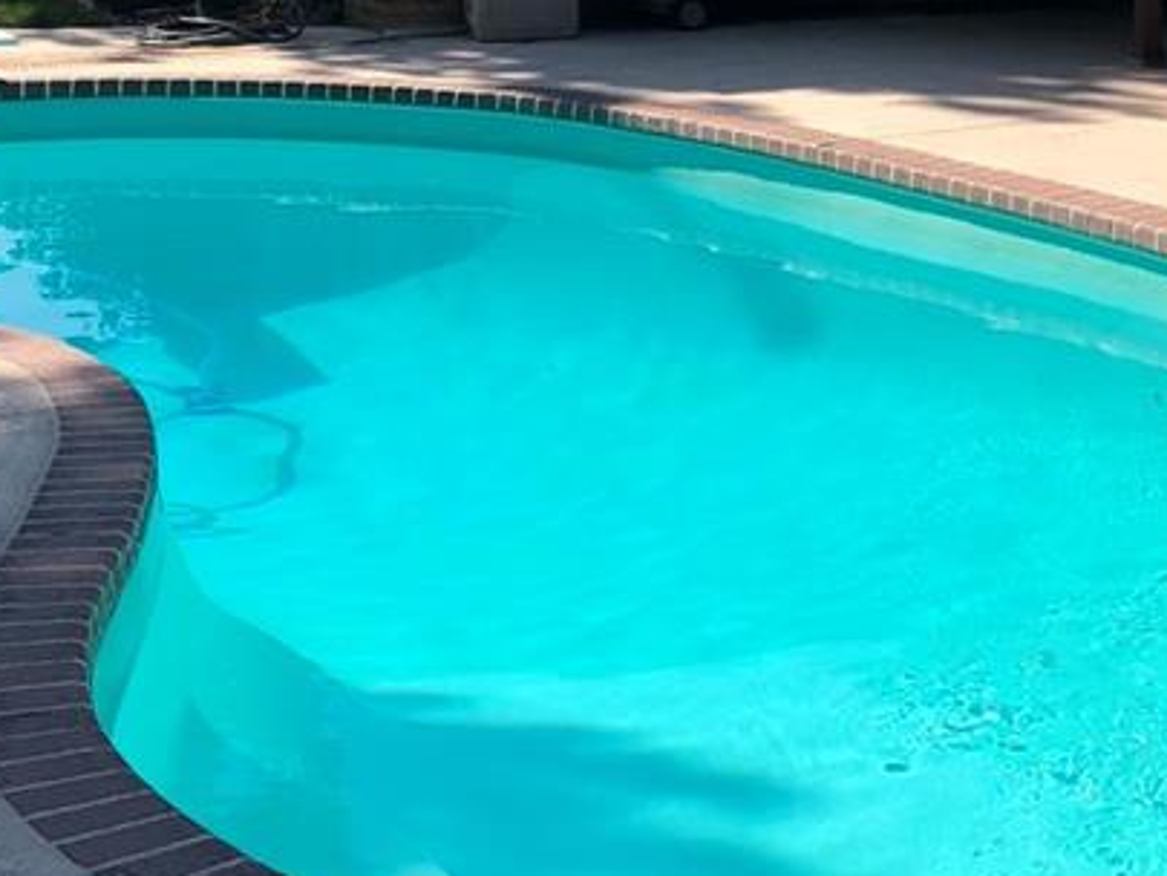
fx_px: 2799
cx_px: 565
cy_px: 17
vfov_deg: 17.4
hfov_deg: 23.6
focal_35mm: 83
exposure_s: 1/1799
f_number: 1.8
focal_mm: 3.99
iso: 20
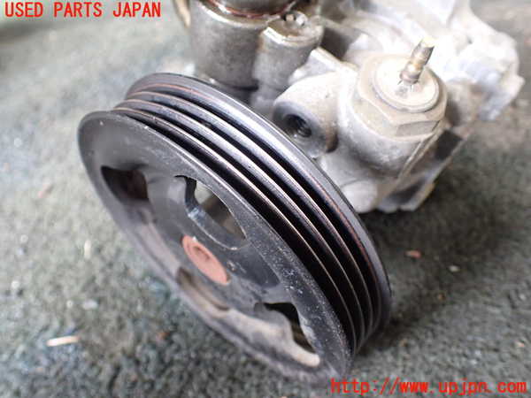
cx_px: 266
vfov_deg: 46.8
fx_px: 460
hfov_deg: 60.0
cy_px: 199
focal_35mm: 30
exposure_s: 1/125
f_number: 2.3
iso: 640
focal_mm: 5.4
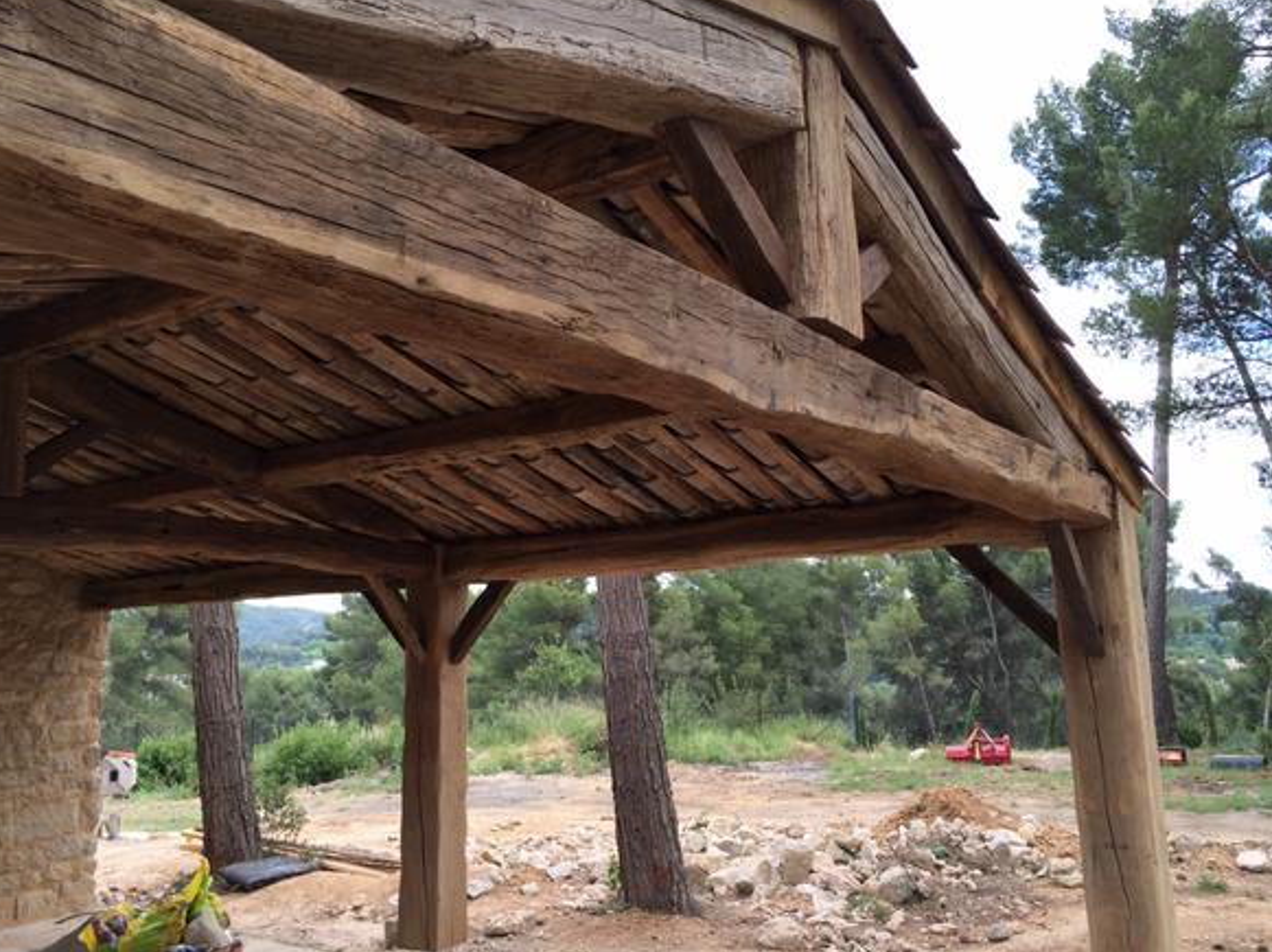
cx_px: 622
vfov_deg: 45.4
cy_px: 466
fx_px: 1138
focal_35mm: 31
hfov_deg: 58.4
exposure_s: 1/394
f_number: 2.2
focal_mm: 4.12
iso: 32
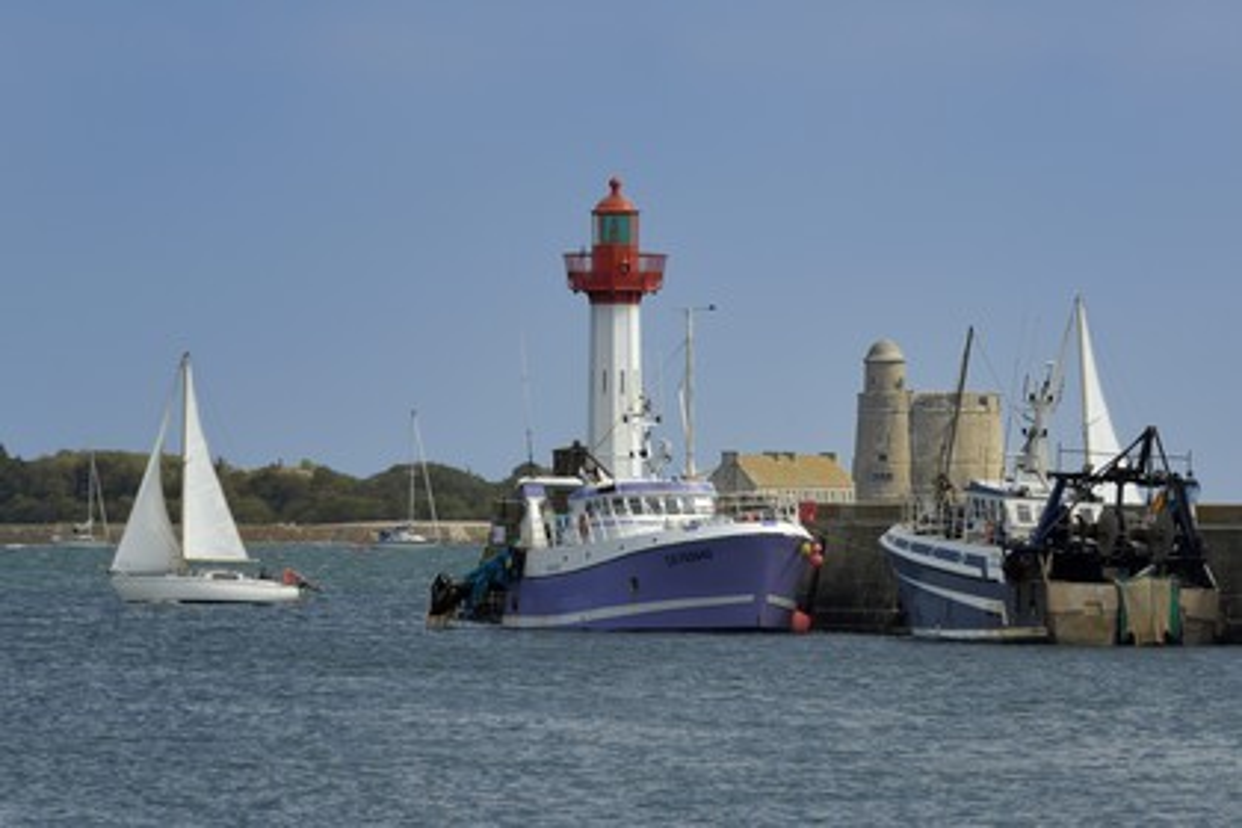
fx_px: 10349
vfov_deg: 4.6
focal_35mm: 300
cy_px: 414
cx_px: 621
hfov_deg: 6.9
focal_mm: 200
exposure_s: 1/320
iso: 100
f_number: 6.7
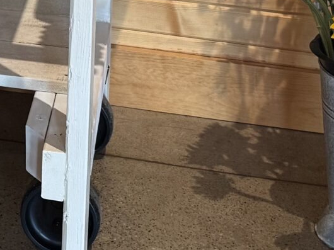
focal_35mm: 116
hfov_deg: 16.4
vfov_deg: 11.2
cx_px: -55
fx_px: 1119
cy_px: -300
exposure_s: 1/60
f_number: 1.78
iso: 200
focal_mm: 6.76
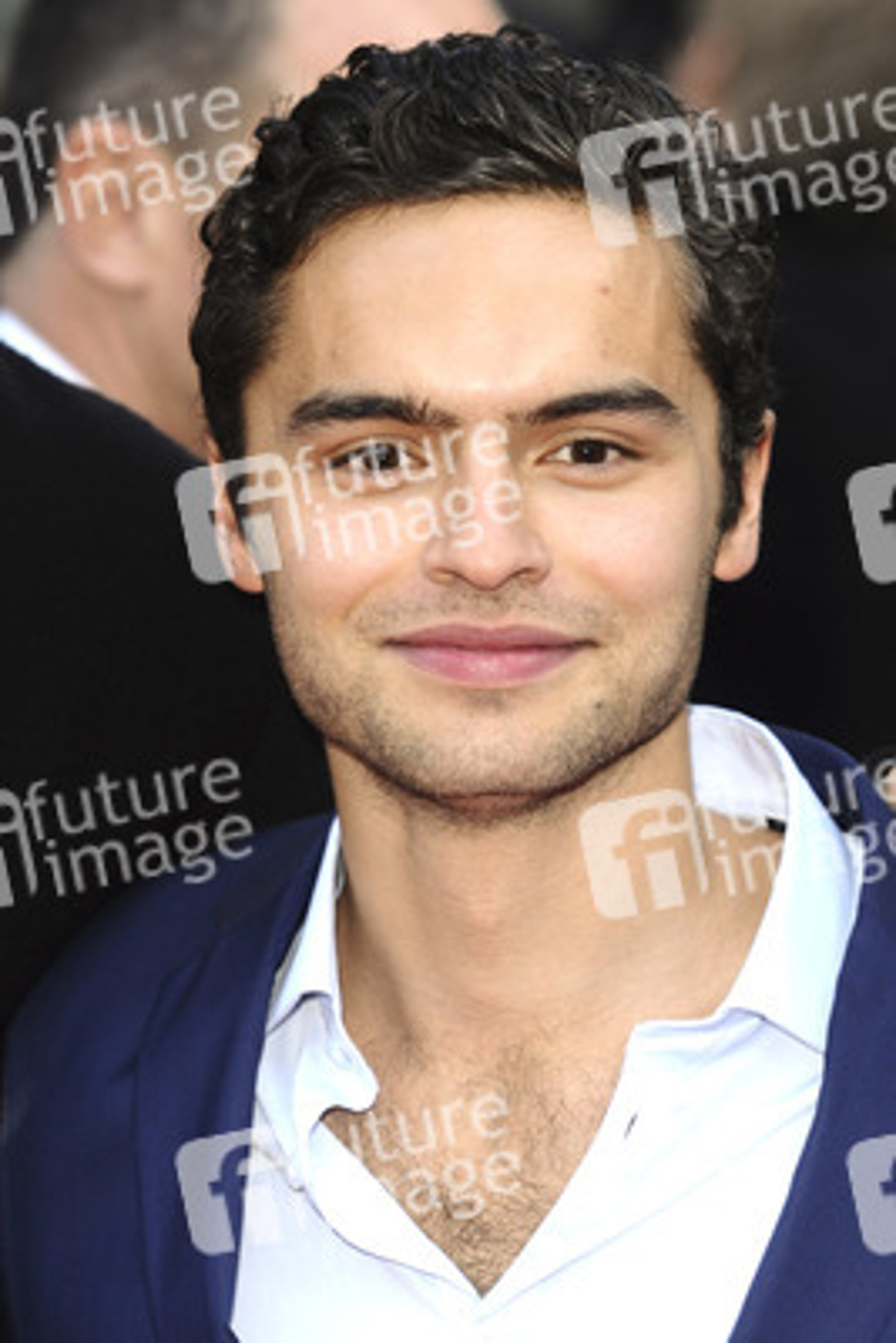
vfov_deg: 11.4
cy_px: 672
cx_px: 448
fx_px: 6714
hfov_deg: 7.6
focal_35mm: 180
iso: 320
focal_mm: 120
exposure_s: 1/200
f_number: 4.5
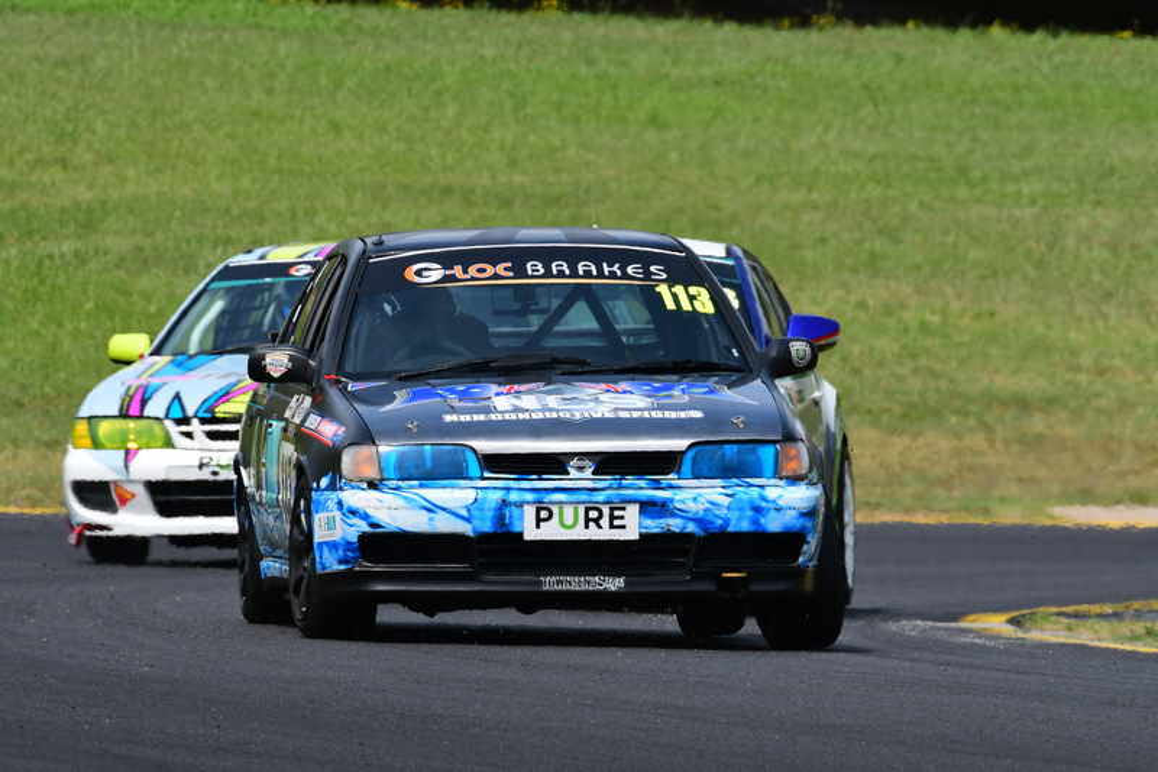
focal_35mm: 615
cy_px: 386
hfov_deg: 3.4
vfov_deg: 2.2
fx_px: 19777
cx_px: 579
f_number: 11
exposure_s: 1/640
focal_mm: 410
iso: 400
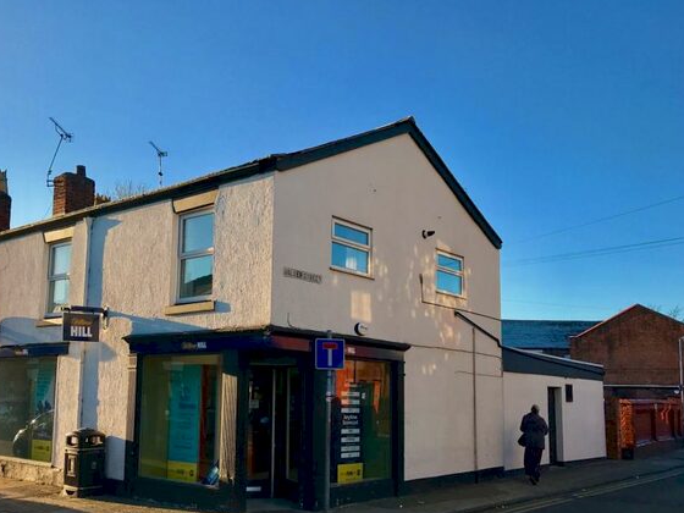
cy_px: 311
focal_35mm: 35
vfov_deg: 40.5
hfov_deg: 52.3
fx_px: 692
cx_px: 276
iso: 20
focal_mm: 3.99
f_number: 1.8
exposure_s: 1/1350
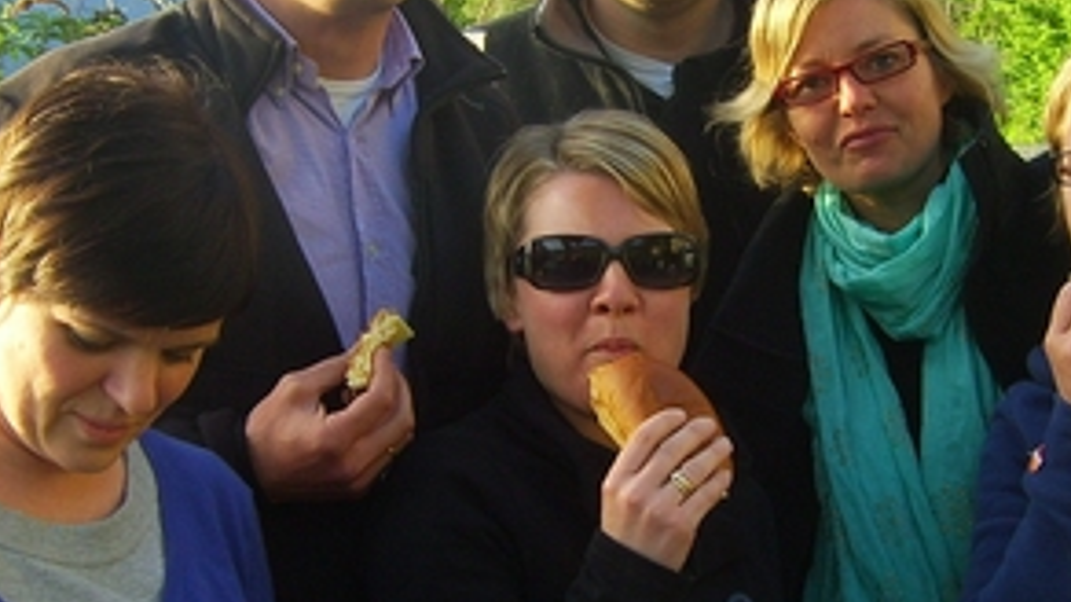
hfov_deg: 25.0
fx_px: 2413
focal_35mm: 85
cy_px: 308
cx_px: 613
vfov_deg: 14.2
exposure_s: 1/80
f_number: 3.5
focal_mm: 7.8
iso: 50
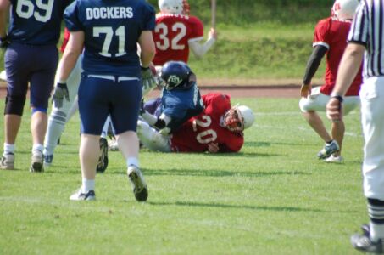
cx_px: 192
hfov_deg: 4.6
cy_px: 128
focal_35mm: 450
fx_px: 4790
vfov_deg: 3.0
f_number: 5.6
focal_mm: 300
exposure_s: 1/800
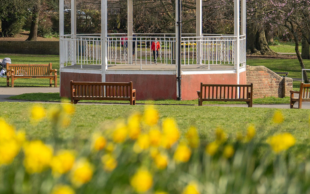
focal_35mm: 258
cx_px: 26
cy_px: 18
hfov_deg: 8.1
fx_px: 2180
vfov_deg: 5.1
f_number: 2.8
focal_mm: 120
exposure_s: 1/3200
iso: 400
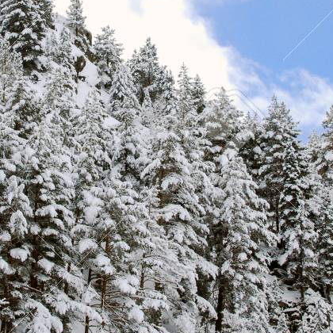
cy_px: 99
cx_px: 71
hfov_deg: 12.6
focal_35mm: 138
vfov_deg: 12.6
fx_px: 1505
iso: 400
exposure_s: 1/640
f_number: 13
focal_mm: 35
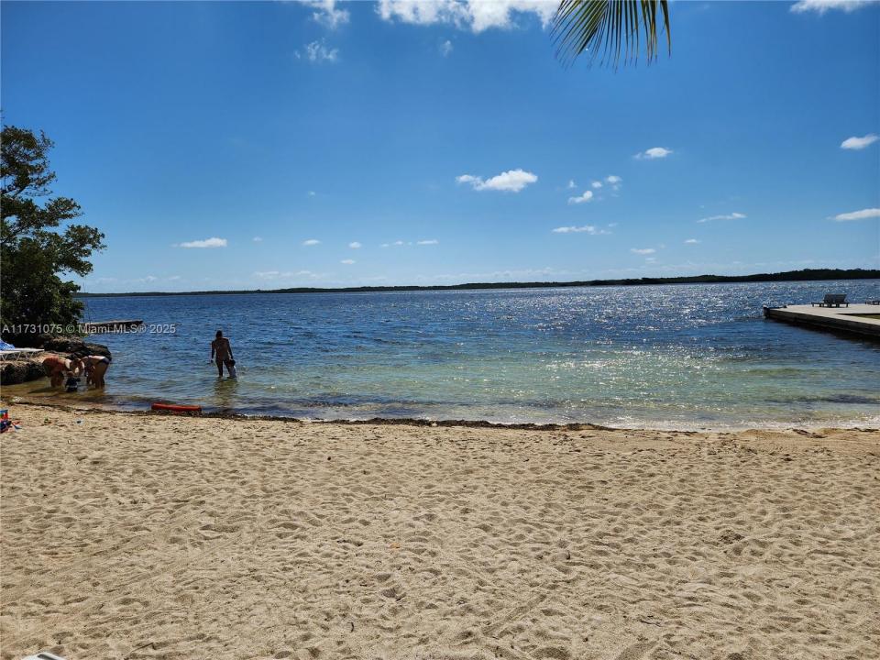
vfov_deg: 58.9
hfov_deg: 73.9
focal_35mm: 23
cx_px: 440
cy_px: 330
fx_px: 585
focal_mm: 6.4
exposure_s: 1/2524
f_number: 1.8
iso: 12
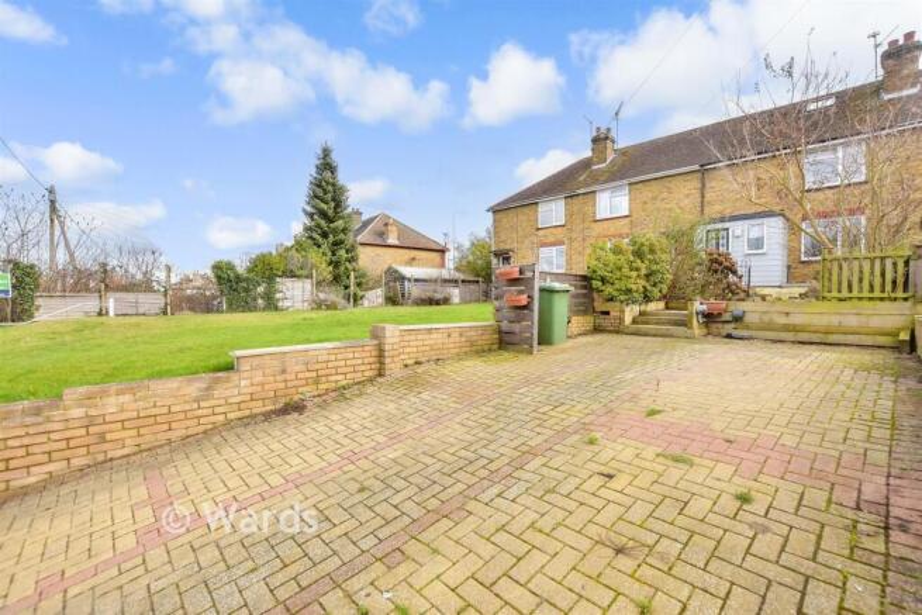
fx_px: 384
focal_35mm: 15
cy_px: 308
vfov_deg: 77.4
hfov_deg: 100.4
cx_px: 461
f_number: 8
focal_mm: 10
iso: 320
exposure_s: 1/250
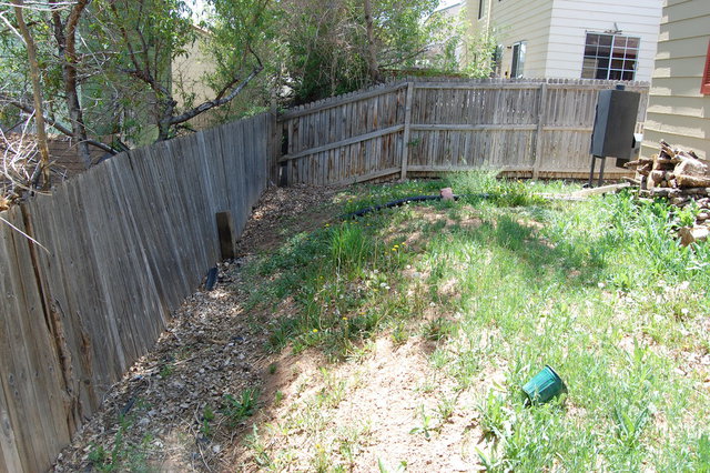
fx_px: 532
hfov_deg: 67.4
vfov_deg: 47.9
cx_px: 355
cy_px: 236
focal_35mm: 27
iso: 200
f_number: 8
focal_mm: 18
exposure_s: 1/60
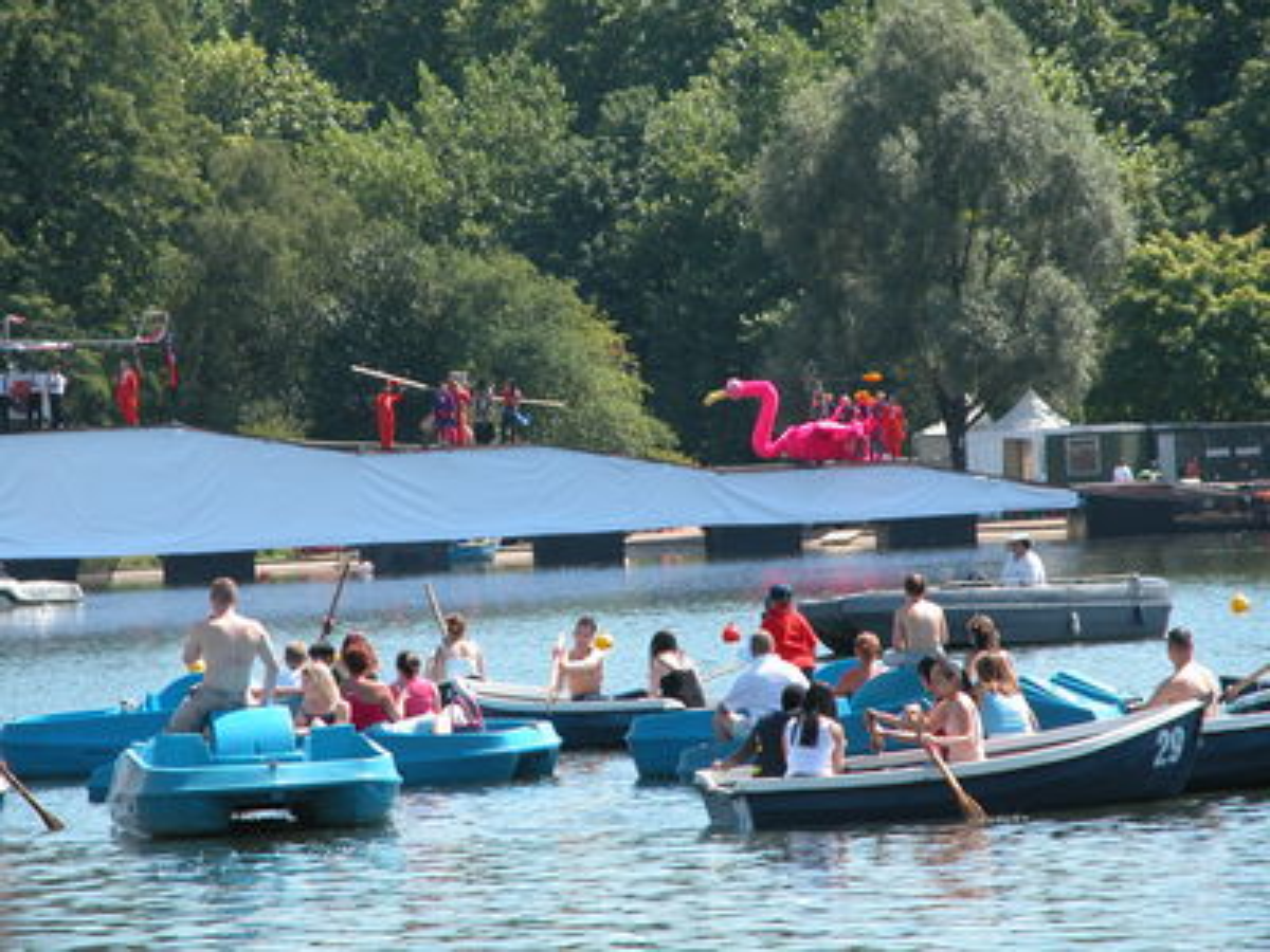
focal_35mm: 280
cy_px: 476
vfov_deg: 5.3
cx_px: 635
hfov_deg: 7.1
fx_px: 10273
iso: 100
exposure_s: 1/211
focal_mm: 71.2
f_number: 5.3
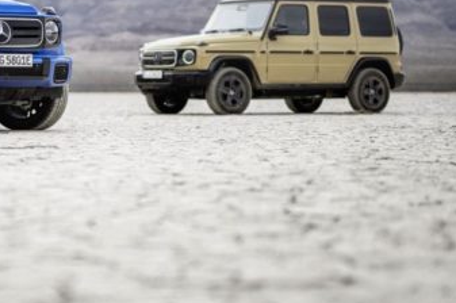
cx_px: 60
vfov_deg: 13.9
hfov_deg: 20.7
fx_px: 1227
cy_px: 30
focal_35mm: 97
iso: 64
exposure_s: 1/1250
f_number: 1.2
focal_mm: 50
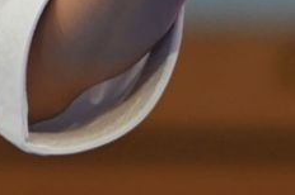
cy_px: -342
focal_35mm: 2331
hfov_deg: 0.9
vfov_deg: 0.6
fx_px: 19074
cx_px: -287
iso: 640
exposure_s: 1/400
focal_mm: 200
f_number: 2.8
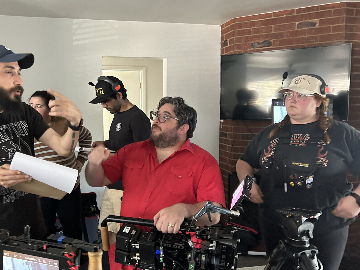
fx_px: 333
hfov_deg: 56.3
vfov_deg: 44.2
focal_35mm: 32
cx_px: 141
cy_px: 134
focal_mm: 5.7
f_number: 1.5
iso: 640
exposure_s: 1/39
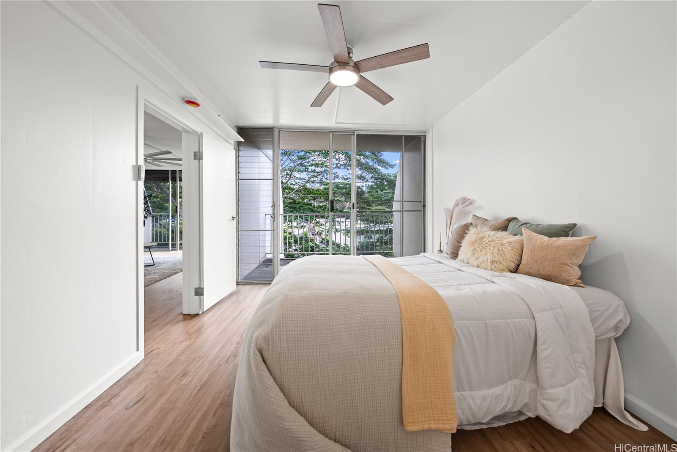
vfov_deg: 90.1
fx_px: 226
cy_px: 226
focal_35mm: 12
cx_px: 338
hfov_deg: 112.6
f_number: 2.8
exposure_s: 1/25
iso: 100
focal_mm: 12
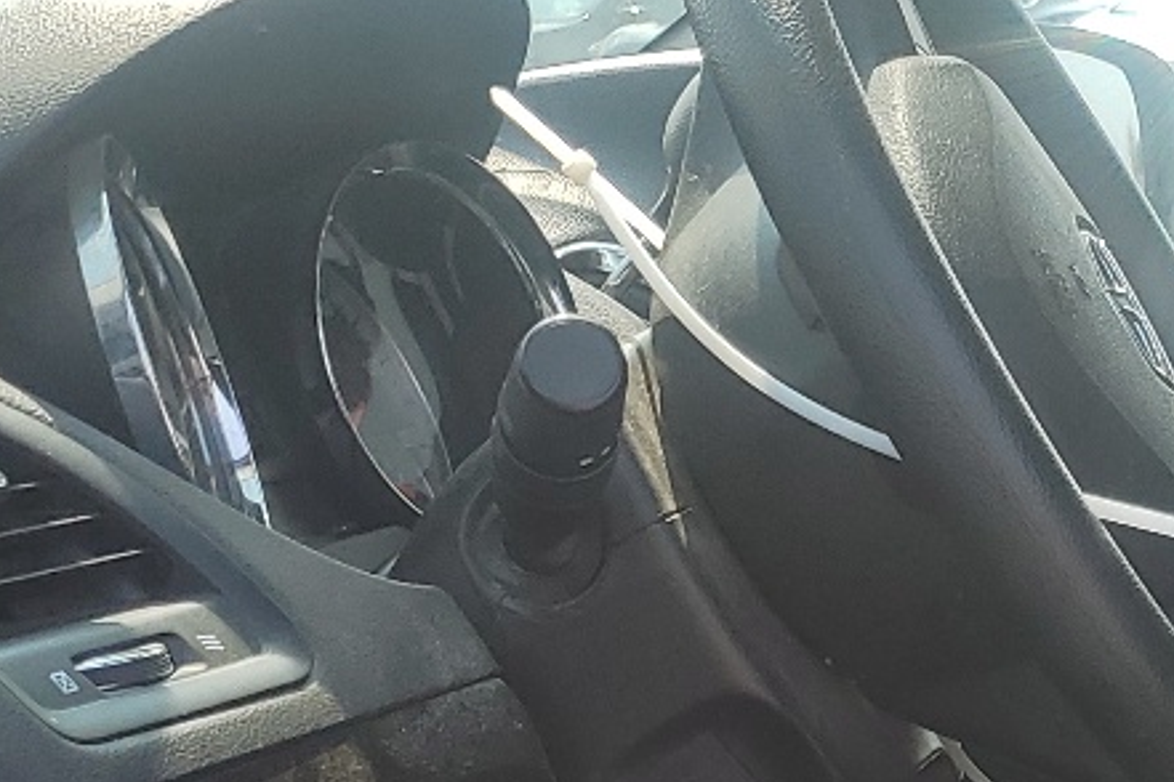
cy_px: 989
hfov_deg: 19.2
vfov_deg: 13.5
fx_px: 3196
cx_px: 1531
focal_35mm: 98
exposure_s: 1/909
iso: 50
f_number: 1.5
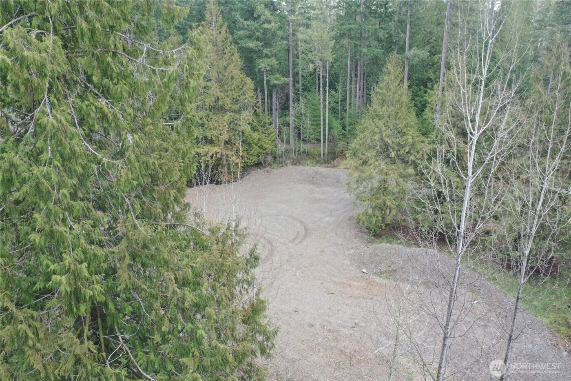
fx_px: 444
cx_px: 286
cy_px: 190
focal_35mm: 28
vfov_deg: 46.4
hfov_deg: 65.5
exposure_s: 1/40
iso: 100
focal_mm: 10.26
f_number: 3.5
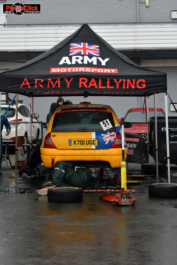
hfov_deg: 13.0
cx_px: 88
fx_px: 774
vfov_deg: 19.5
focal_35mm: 105
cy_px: 132
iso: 500
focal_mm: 70
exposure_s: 1/500
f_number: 5.6
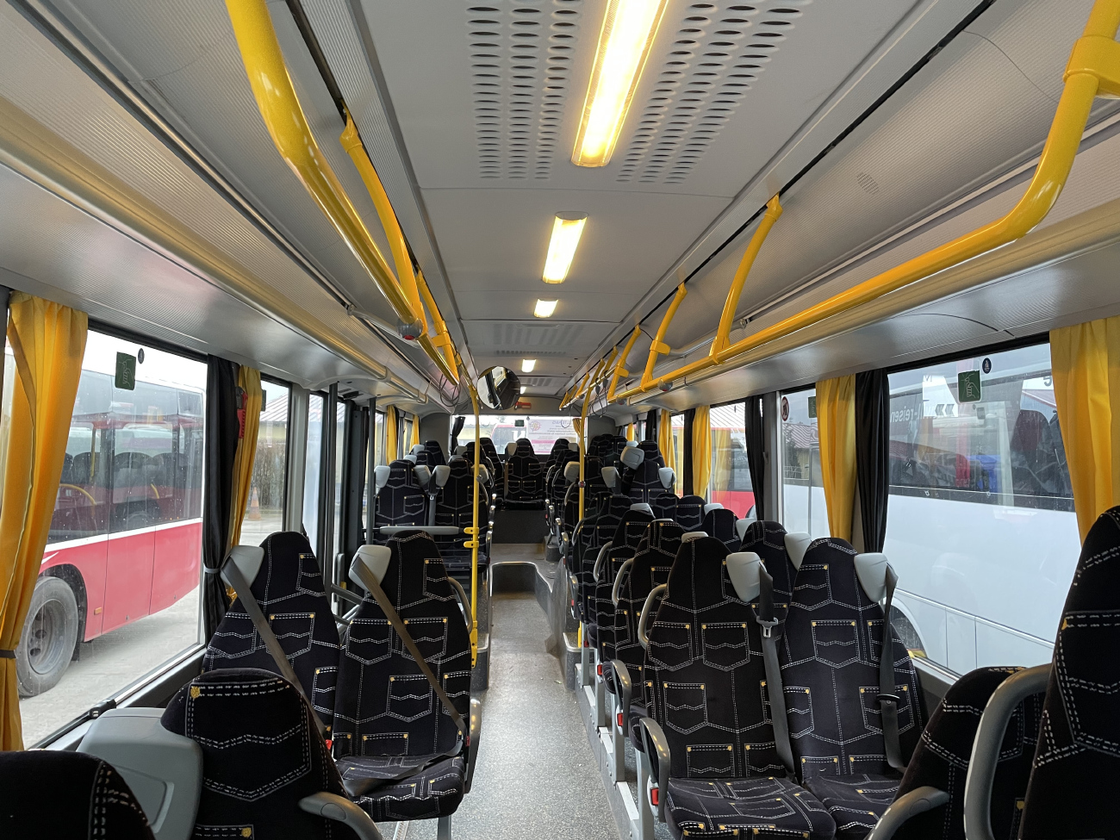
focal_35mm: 26
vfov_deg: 53.1
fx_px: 841
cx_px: 560
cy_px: 420
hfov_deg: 67.3
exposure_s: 1/60
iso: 125
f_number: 1.6
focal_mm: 4.2
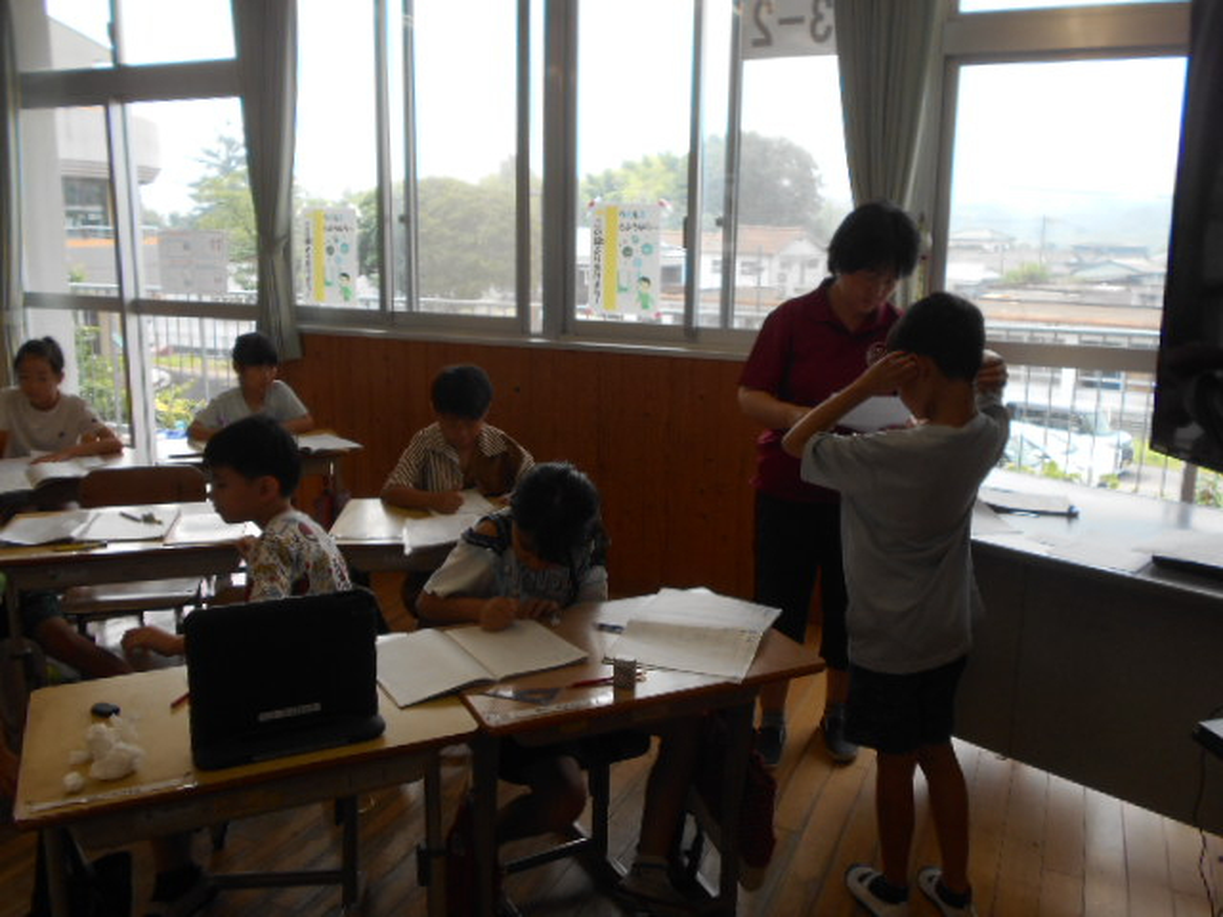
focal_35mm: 30
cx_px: 612
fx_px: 1060
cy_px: 458
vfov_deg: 46.8
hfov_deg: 60.0
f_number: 3.4
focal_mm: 5.1
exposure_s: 1/200
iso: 80
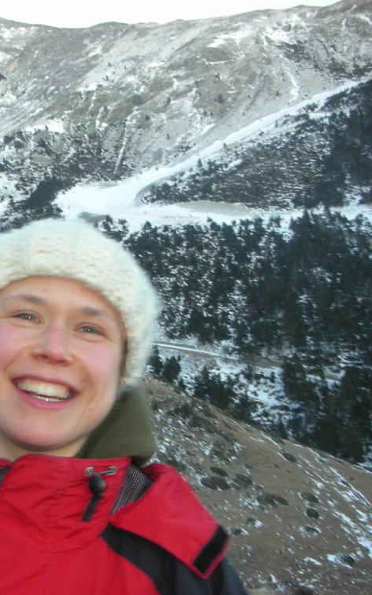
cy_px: 300
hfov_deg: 24.7
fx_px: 811
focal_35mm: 50
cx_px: 7
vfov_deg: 40.3
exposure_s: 1/32.5
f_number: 3
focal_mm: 5.8
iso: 50
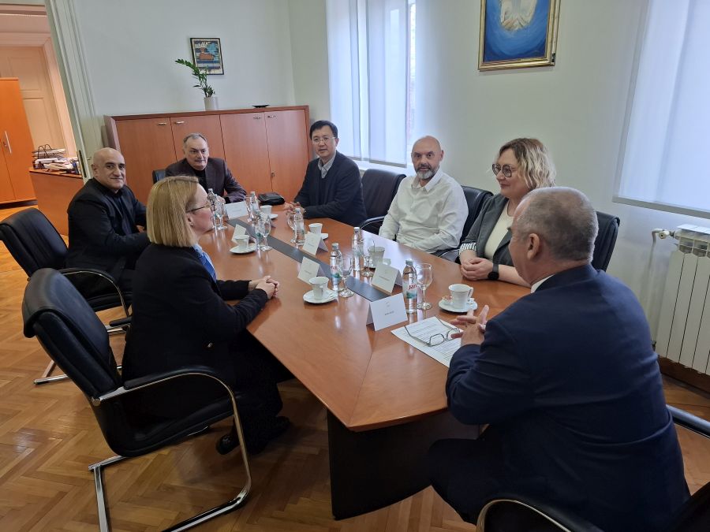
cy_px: 266
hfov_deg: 73.9
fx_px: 472
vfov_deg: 58.9
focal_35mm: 23
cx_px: 355
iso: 250
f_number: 1.8
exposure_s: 1/50
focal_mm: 5.54
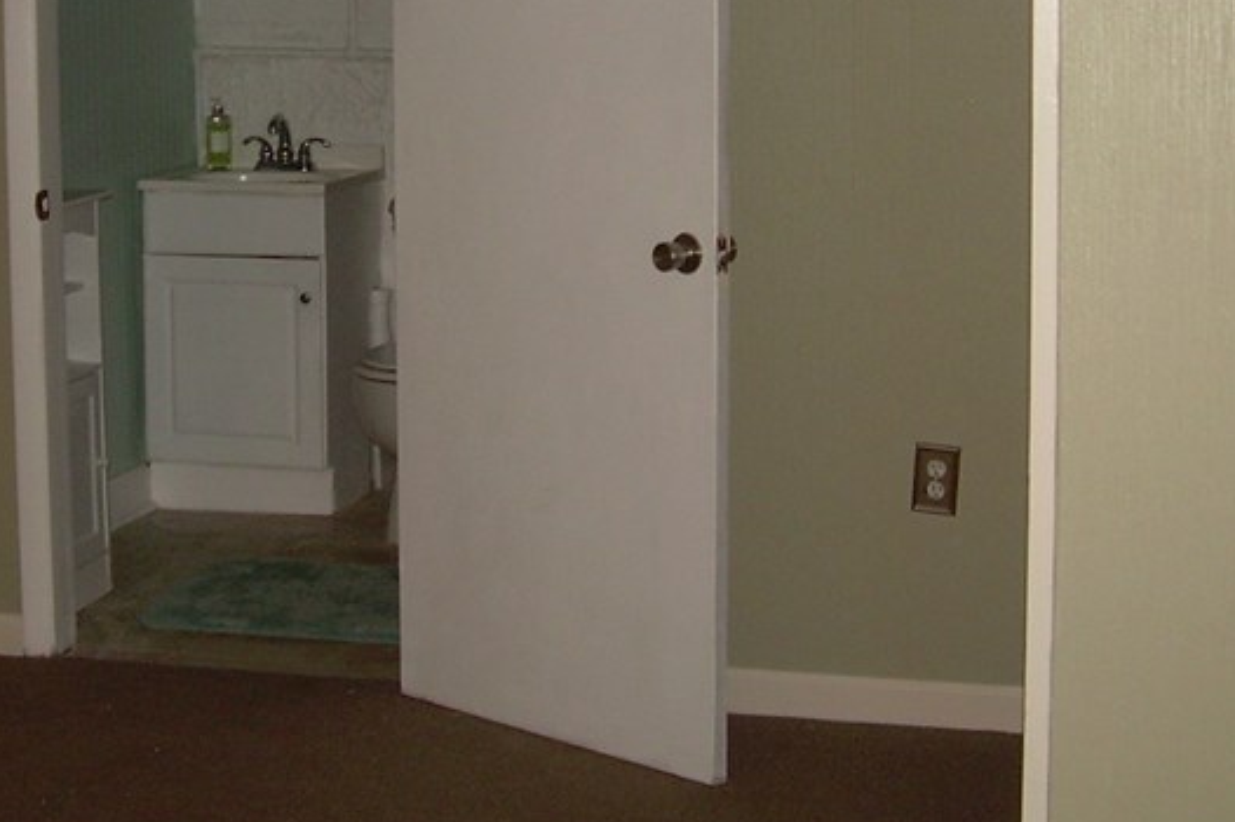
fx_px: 2640
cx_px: 512
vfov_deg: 17.5
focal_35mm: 77
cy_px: 96
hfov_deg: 26.3
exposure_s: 1/60
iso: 100
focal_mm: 6.3
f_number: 2.8
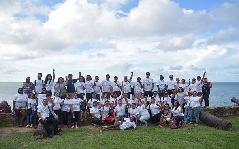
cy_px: 79
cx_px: 119
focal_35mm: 28
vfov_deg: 44.5
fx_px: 182
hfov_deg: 66.5
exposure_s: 1/250
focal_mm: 18
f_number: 5.6
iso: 100
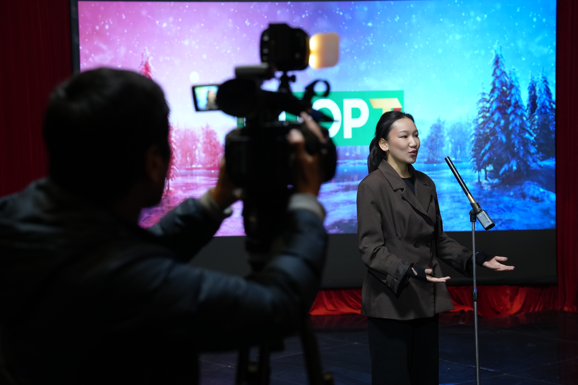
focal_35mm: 70
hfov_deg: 28.8
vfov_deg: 19.5
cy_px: 192
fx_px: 1124
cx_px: 289
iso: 2500
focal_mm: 70
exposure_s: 1/160
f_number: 4
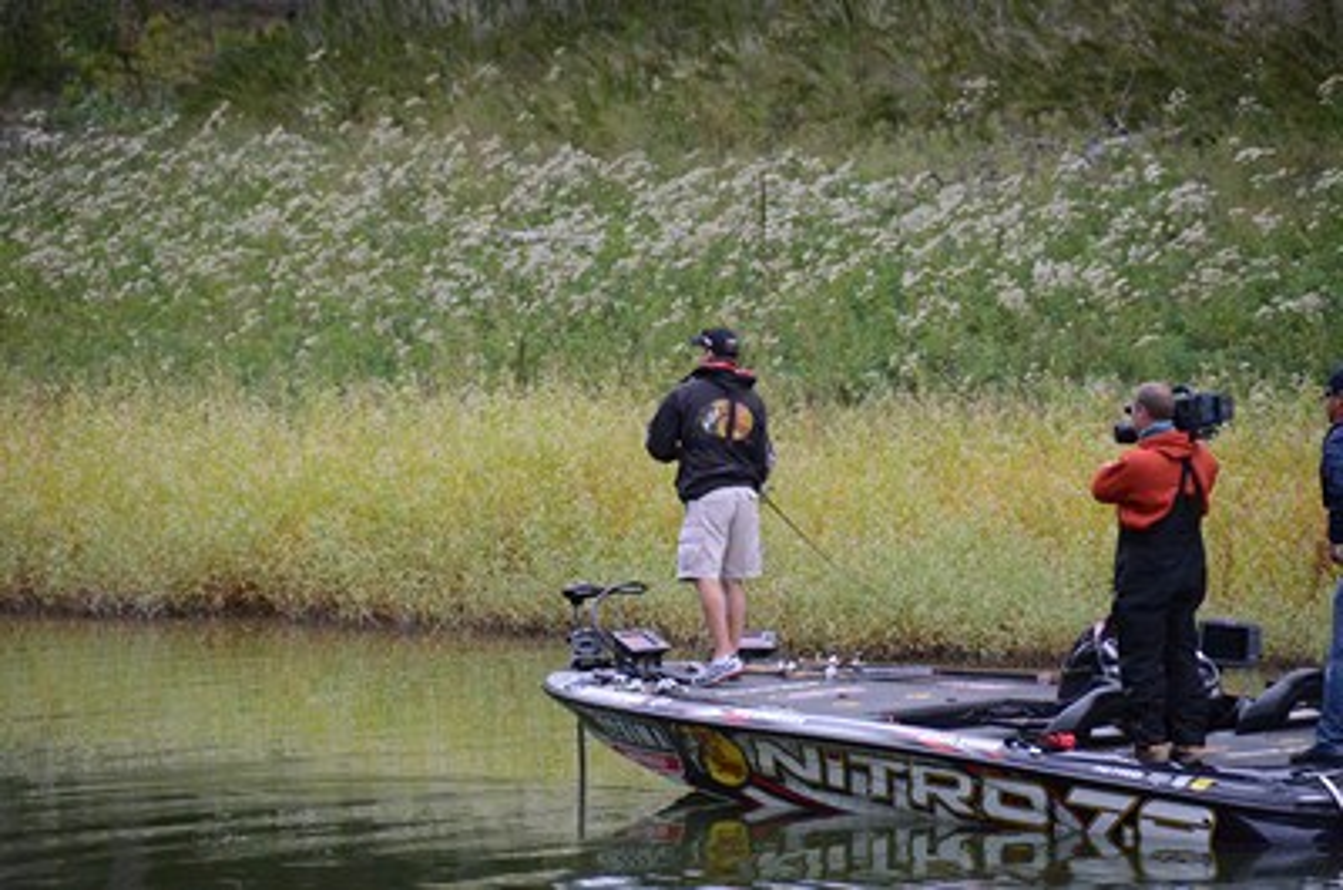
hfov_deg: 6.9
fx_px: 11169
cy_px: 445
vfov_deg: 4.6
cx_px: 672
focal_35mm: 300
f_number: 5.6
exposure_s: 1/500
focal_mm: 200
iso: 4000
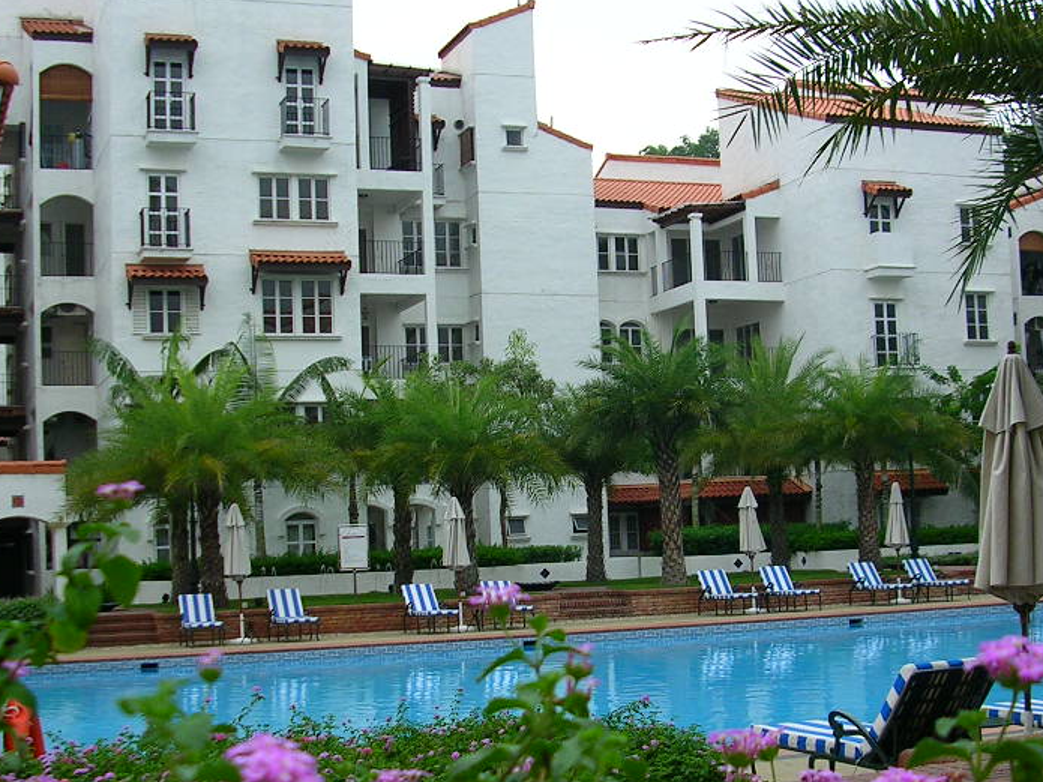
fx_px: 1687
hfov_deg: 34.3
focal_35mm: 56
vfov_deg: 26.1
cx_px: 602
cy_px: 437
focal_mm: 5.8
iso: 50
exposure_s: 1/73.6
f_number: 2.8
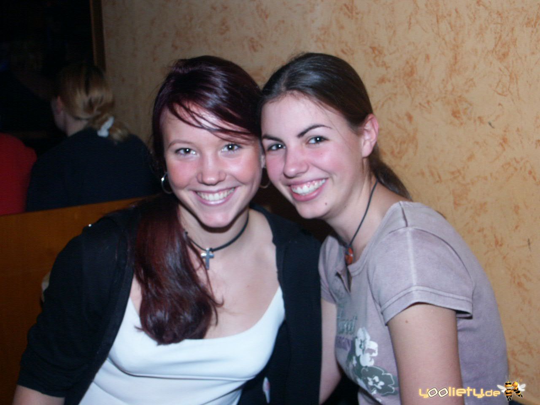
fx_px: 718
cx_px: 270
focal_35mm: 46
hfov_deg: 41.2
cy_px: 202
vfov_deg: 31.5
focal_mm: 11.82
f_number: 3.5
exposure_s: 1/45
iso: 200
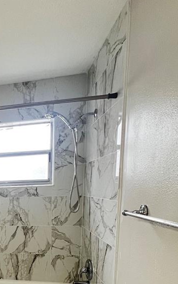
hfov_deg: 34.4
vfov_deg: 59.9
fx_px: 225
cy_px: 224
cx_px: -36
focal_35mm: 29
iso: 160
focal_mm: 1.57
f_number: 1.8
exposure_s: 1/120
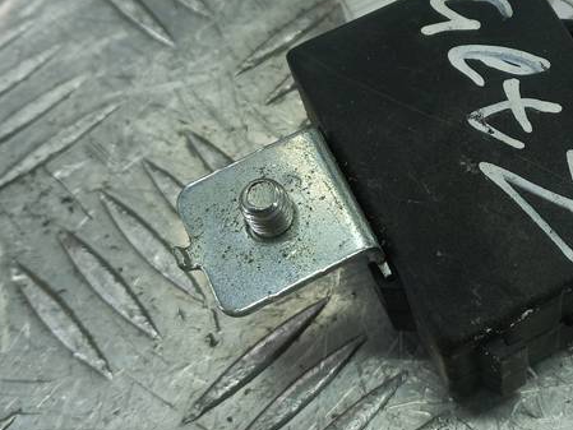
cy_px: 131
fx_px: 944
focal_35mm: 57
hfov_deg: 32.8
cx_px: 459
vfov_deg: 25.5
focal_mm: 4.6
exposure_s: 1/50
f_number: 1.8
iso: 40
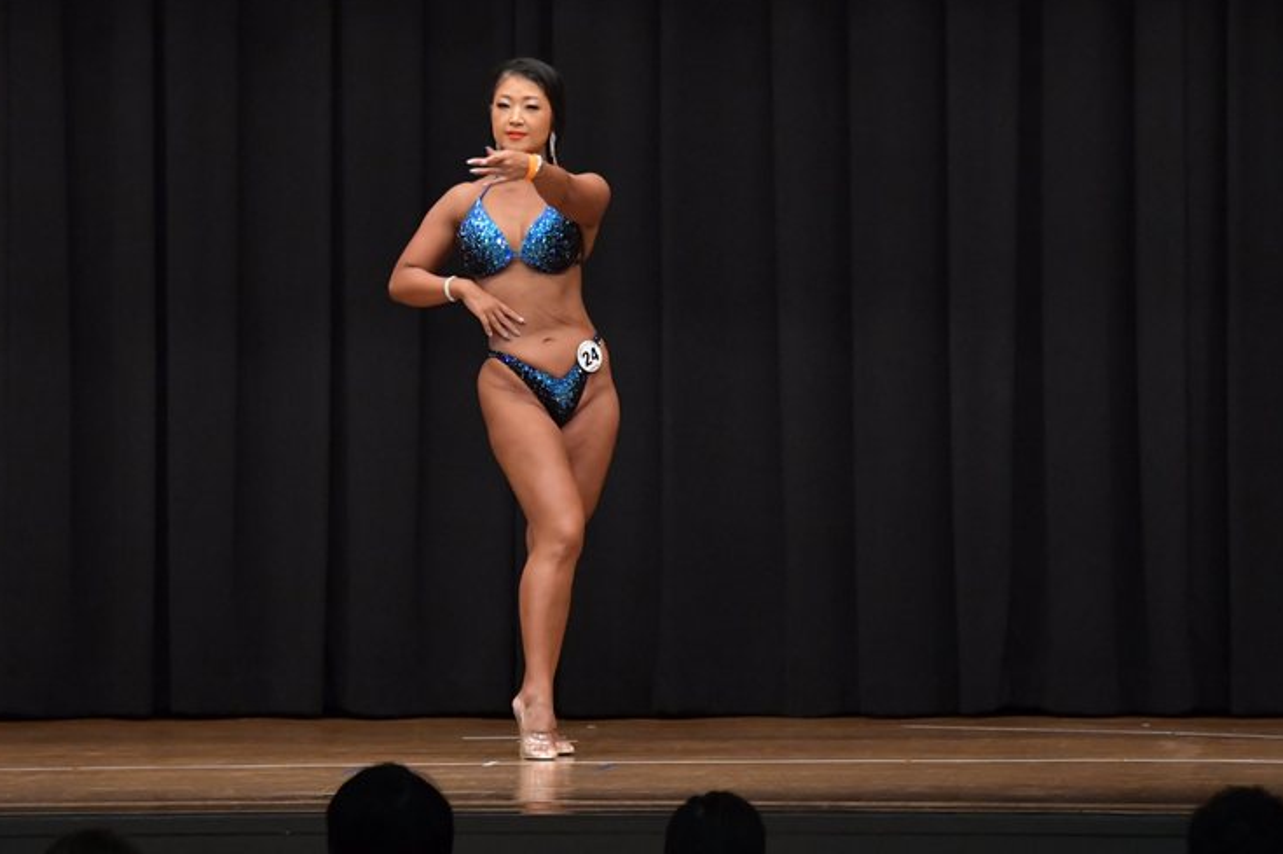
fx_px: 7586
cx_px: 628
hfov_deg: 9.7
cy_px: 410
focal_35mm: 213
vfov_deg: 6.4
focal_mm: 135
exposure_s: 1/400
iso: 6400
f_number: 5.6
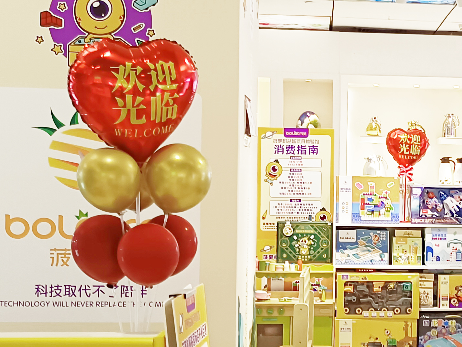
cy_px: 207
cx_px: 461
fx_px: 1081
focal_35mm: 81
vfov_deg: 18.2
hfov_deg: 23.1
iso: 487
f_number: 1.89
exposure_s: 1/50
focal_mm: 4.71
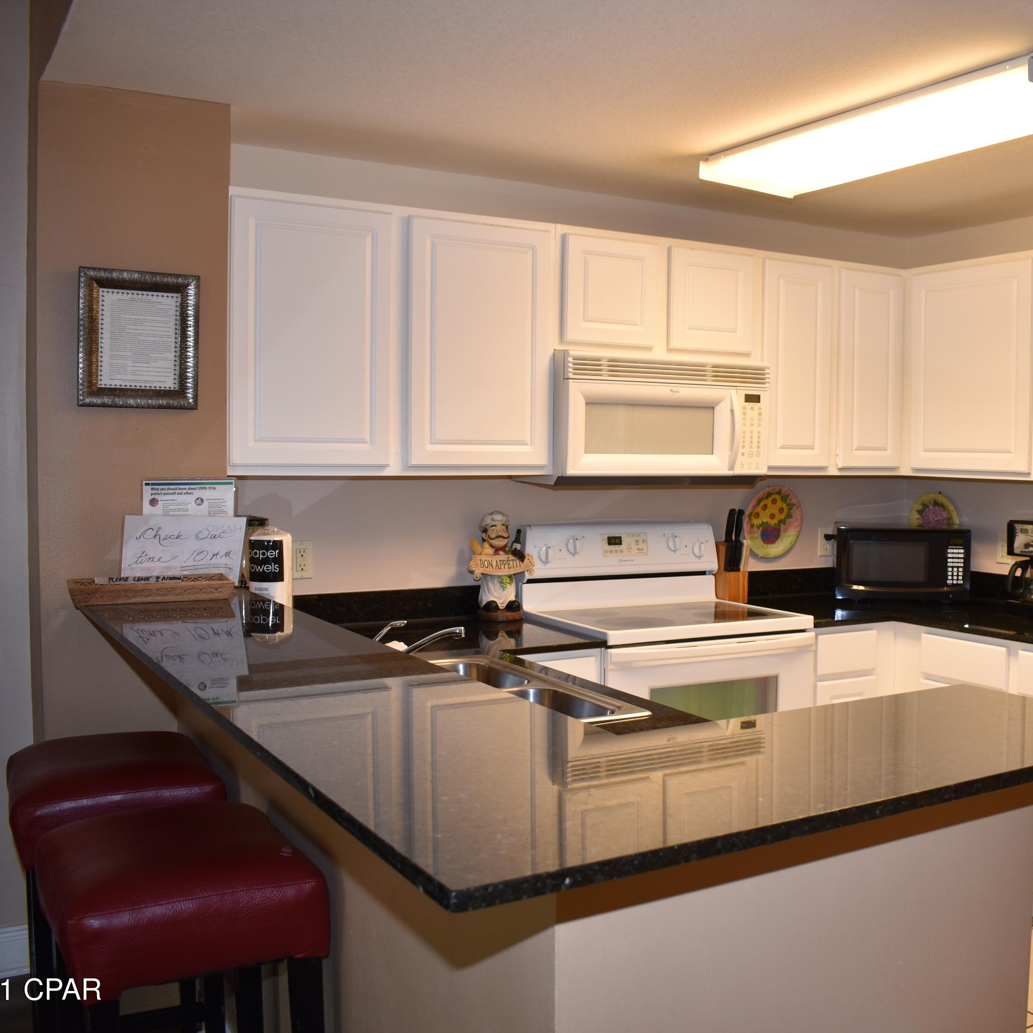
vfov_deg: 47.2
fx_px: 1182
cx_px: 714
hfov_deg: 46.3
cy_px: 511
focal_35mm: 35
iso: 180
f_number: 4.5
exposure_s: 1/60
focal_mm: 18
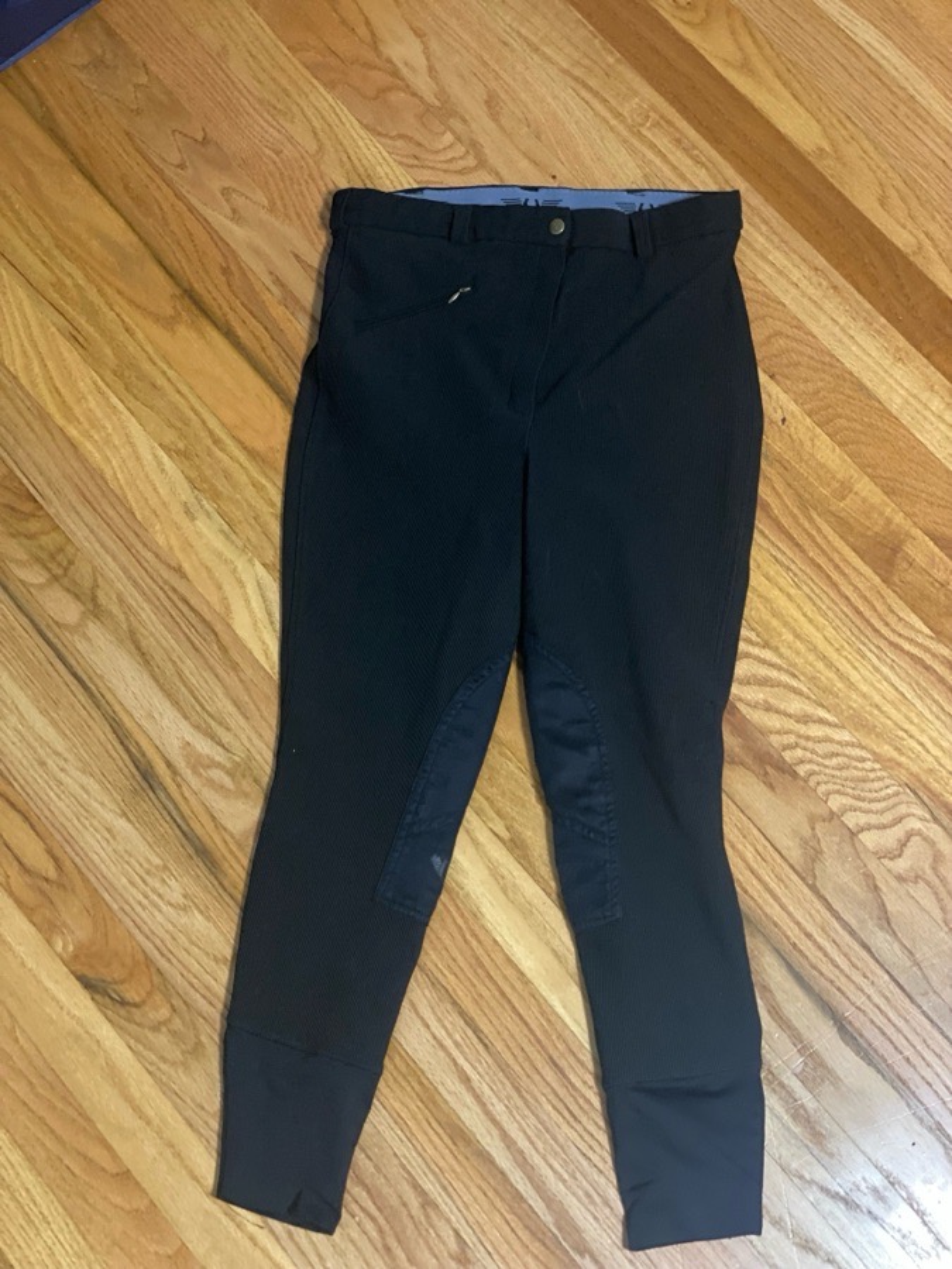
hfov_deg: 28.0
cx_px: 476
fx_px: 1907
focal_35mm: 52
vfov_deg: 36.8
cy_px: 634
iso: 400
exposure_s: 1/15
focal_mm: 6
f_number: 2
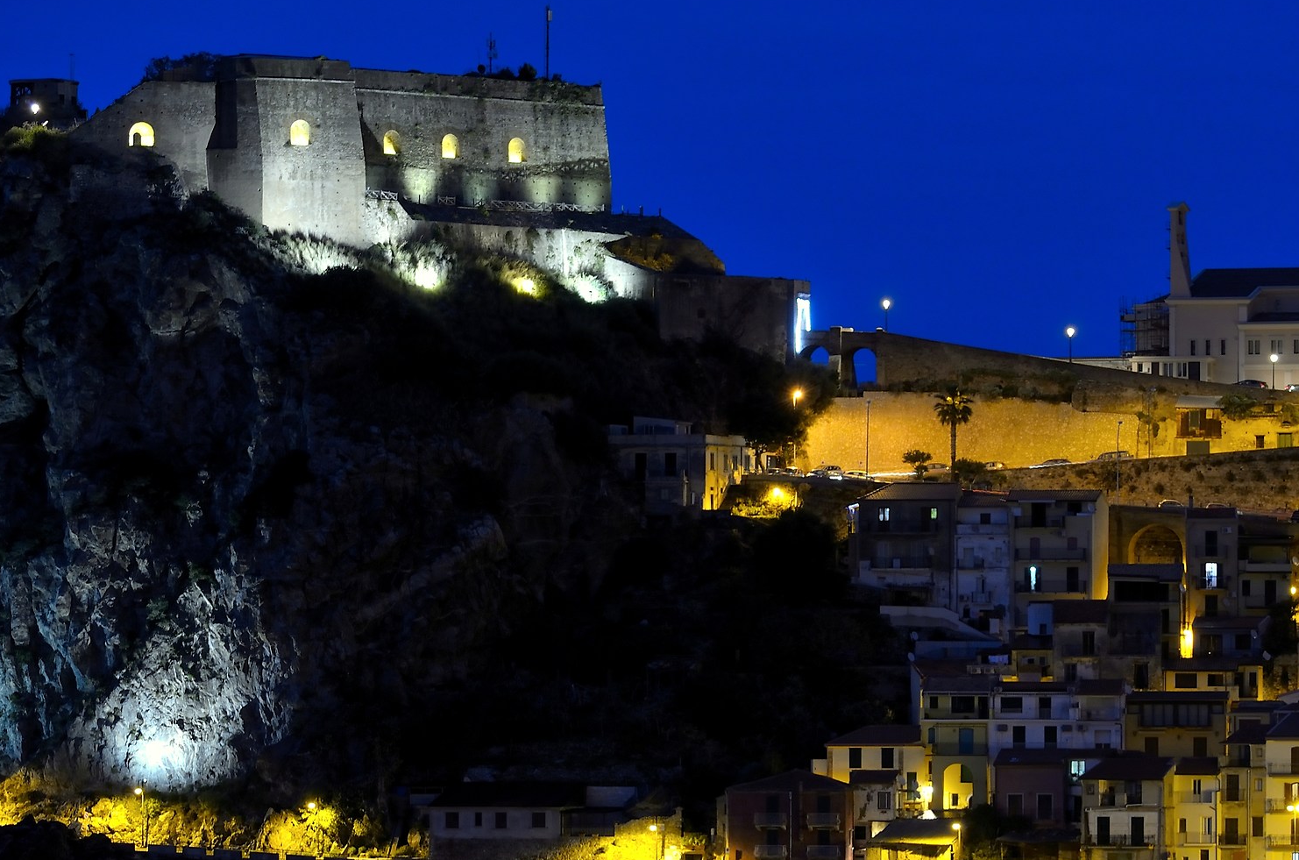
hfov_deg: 8.7
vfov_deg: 5.7
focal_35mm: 238
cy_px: 557
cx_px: 777
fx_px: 8568
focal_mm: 98
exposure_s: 2
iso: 125
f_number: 5.6
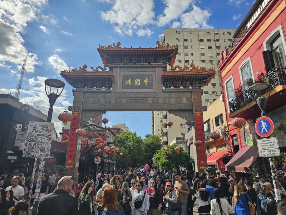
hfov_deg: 73.9
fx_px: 190
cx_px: 143
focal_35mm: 23
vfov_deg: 58.9
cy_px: 108
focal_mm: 6.3
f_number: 1.7
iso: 10
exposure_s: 1/1321
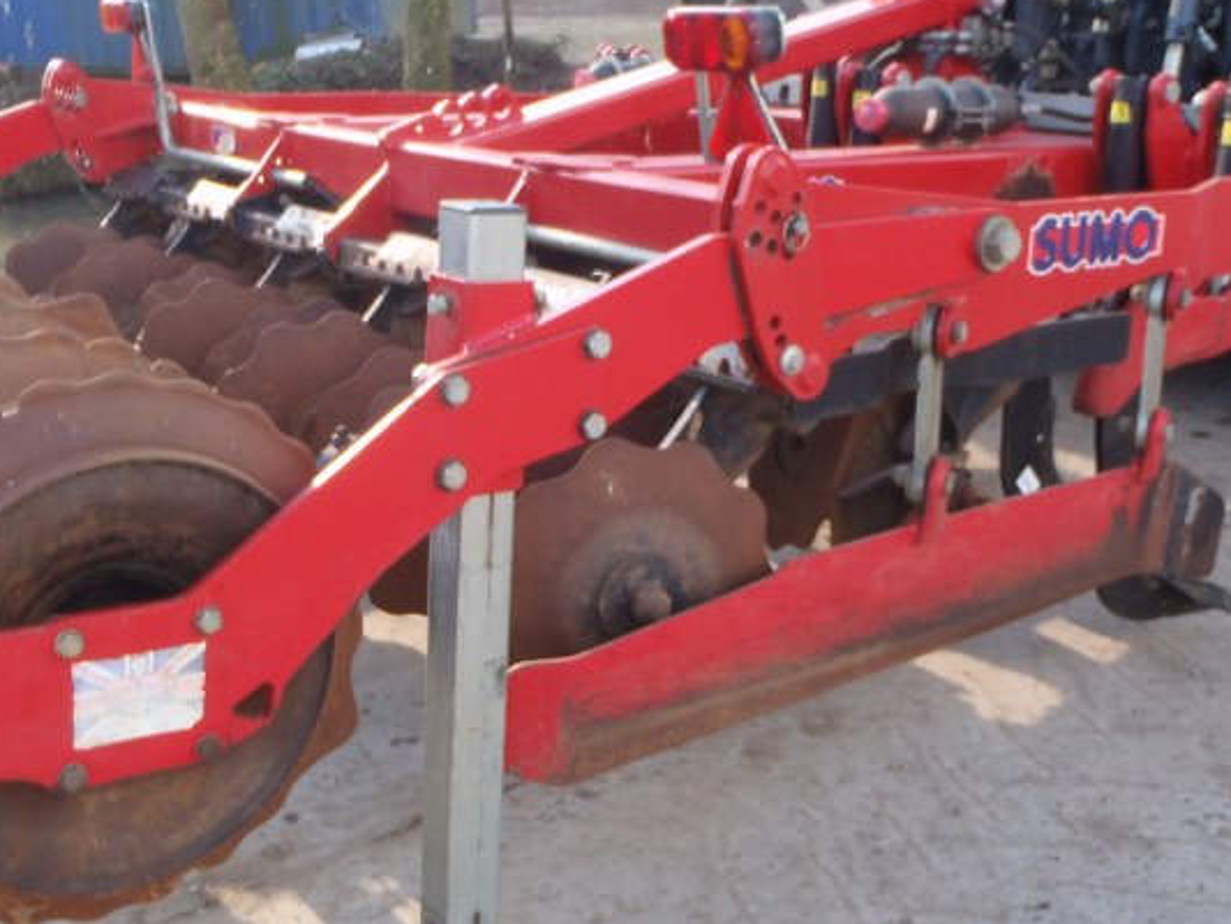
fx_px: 1494
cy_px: 423
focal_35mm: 42
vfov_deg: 34.3
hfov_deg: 44.7
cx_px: 538
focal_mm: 5
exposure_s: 1/60
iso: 64
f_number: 4.5
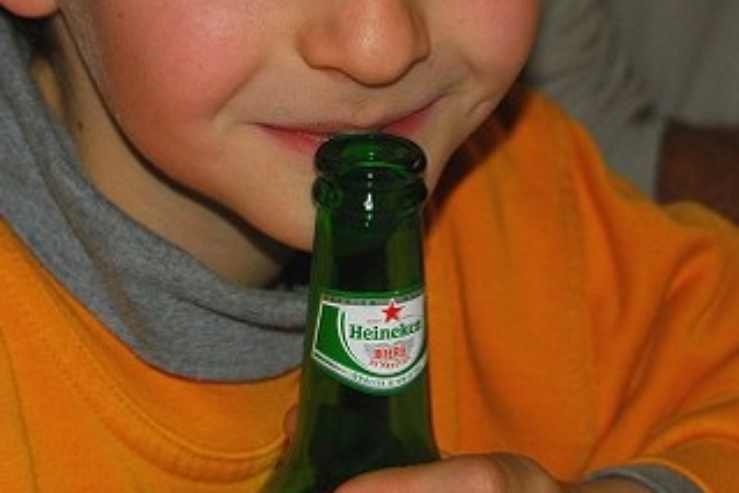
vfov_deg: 9.1
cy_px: -91
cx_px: 313
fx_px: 3060
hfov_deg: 13.8
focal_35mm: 149
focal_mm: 40
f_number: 5
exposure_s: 1/200
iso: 400
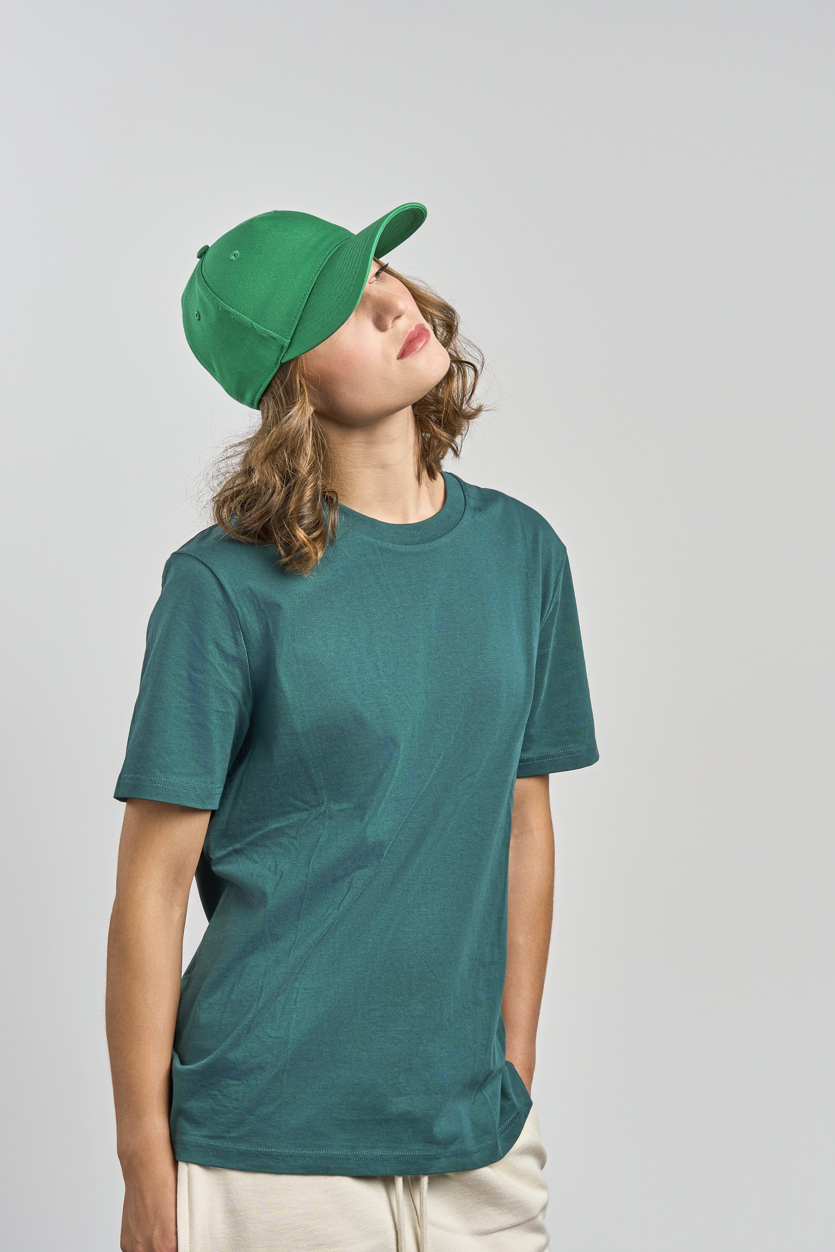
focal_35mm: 75
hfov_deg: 18.2
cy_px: 626
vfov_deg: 27.0
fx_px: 2609
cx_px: 418
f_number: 9
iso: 320
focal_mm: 50
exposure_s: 1/160
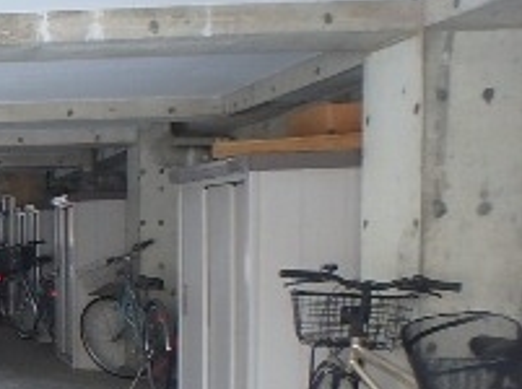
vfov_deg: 21.7
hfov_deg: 22.5
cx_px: -306
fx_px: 1009
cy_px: 280
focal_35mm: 67
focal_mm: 3.7
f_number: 3.5
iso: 200
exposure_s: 1/40
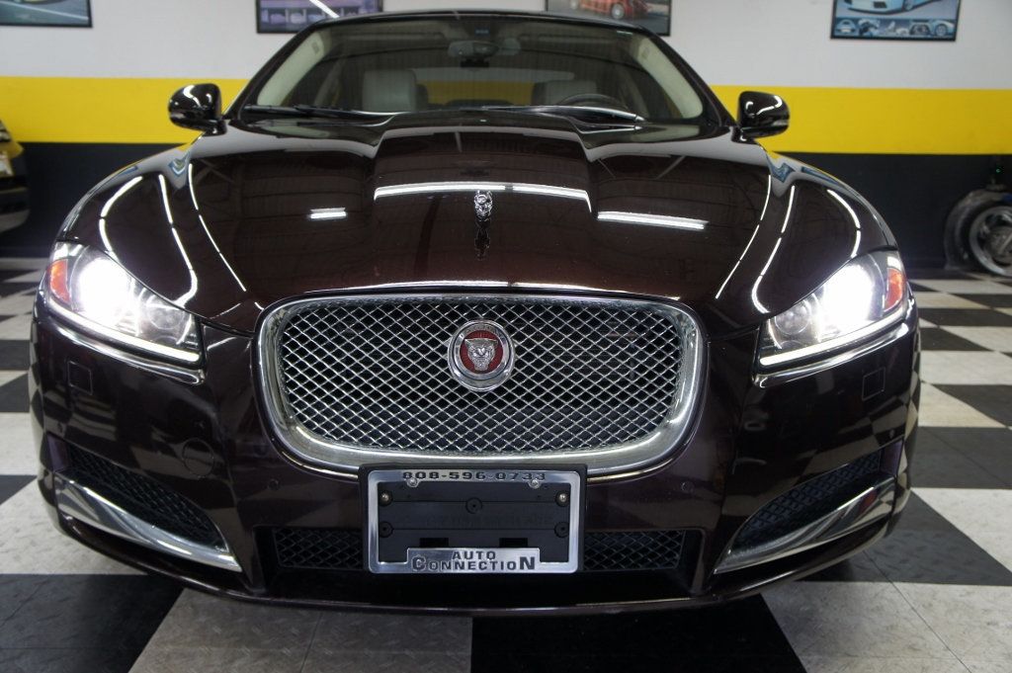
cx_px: 506
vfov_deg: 39.9
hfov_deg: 57.3
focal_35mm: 33
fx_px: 927
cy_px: 336
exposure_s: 1/40
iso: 250
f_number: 4
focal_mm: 22
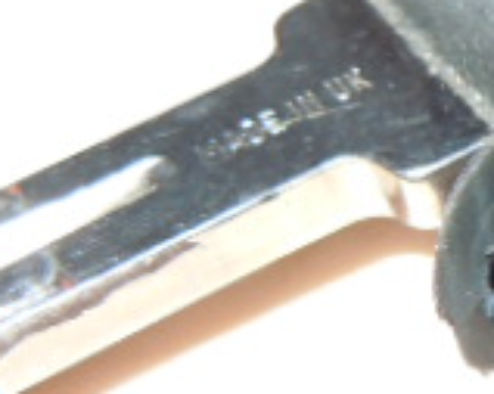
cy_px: 233
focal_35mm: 118
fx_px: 1724
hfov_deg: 15.0
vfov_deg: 13.1
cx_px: 755
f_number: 3.5
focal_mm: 5.4
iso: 100
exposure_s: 1/30
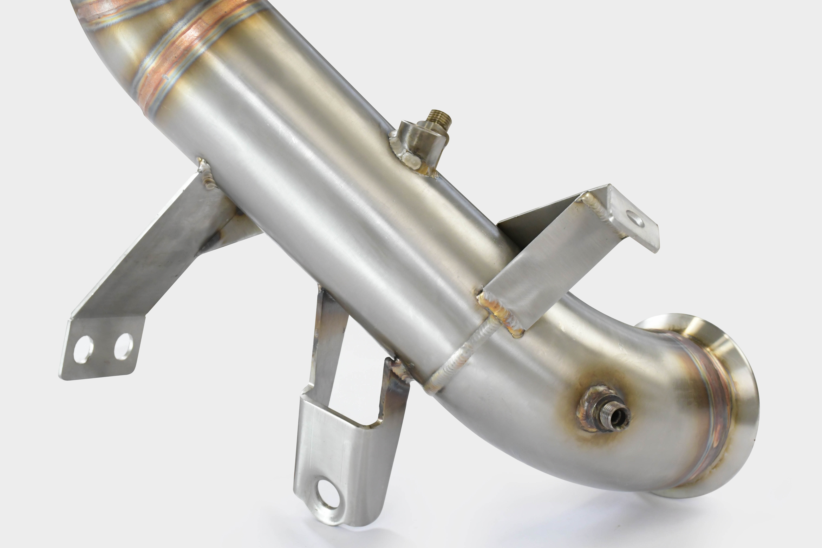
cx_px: 411
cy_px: 274
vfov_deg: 18.9
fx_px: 1644
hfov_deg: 28.1
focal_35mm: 72
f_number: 9
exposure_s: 1/200
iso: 3200
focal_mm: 48
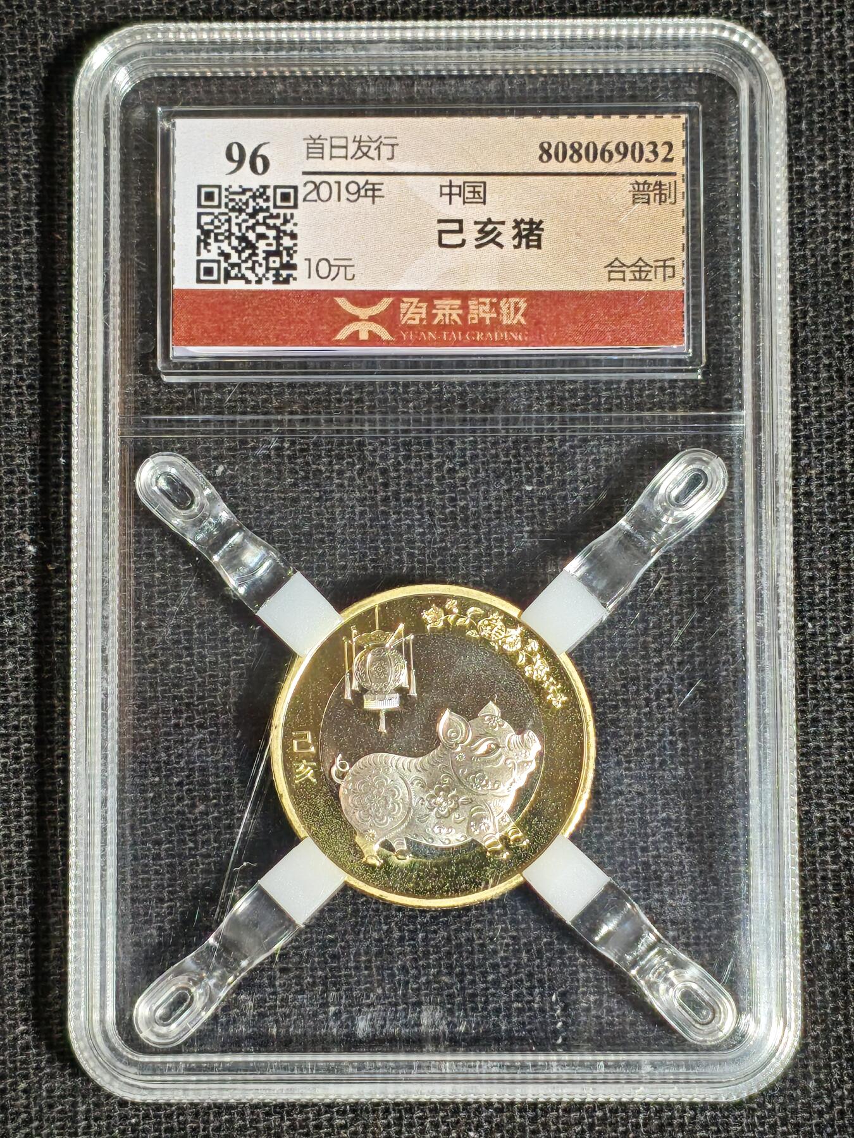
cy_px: 569
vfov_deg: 20.9
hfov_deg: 15.7
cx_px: 427
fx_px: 3092
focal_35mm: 94
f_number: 1.5
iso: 50
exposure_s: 1/202
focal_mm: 4.94
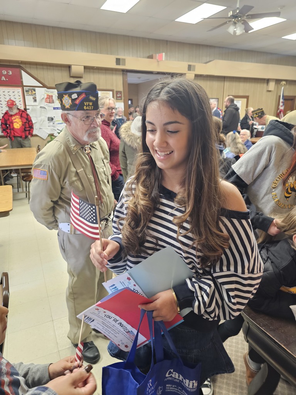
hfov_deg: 58.9
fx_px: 262
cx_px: 148
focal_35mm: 23
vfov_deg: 73.9
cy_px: 198
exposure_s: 1/60
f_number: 1.7
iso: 800
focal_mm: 6.3
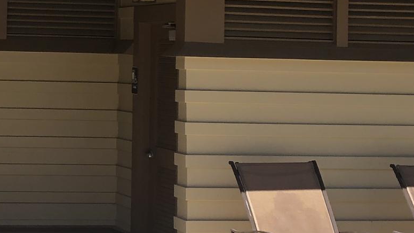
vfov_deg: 10.2
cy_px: 35
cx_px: -59
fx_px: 1295
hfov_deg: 17.5
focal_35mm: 118
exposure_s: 1/1372
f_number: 1.8
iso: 20
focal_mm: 3.99
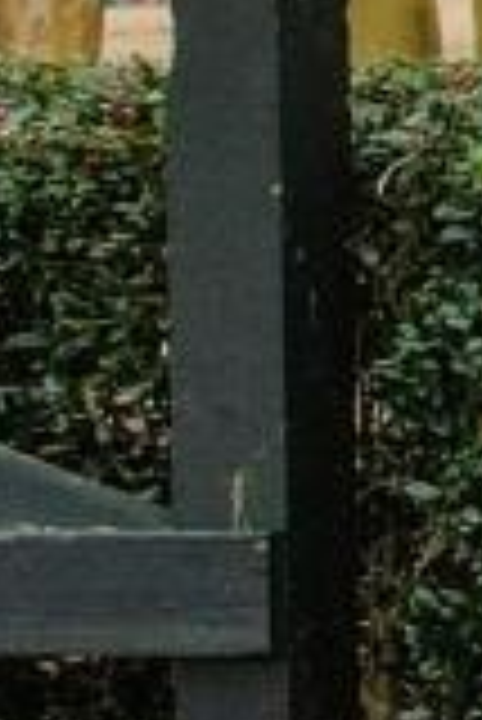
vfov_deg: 9.1
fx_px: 4469
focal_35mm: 223
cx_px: 2829
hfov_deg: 4.6
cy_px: -202
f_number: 2.8
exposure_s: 1/50
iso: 100
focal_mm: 8.38
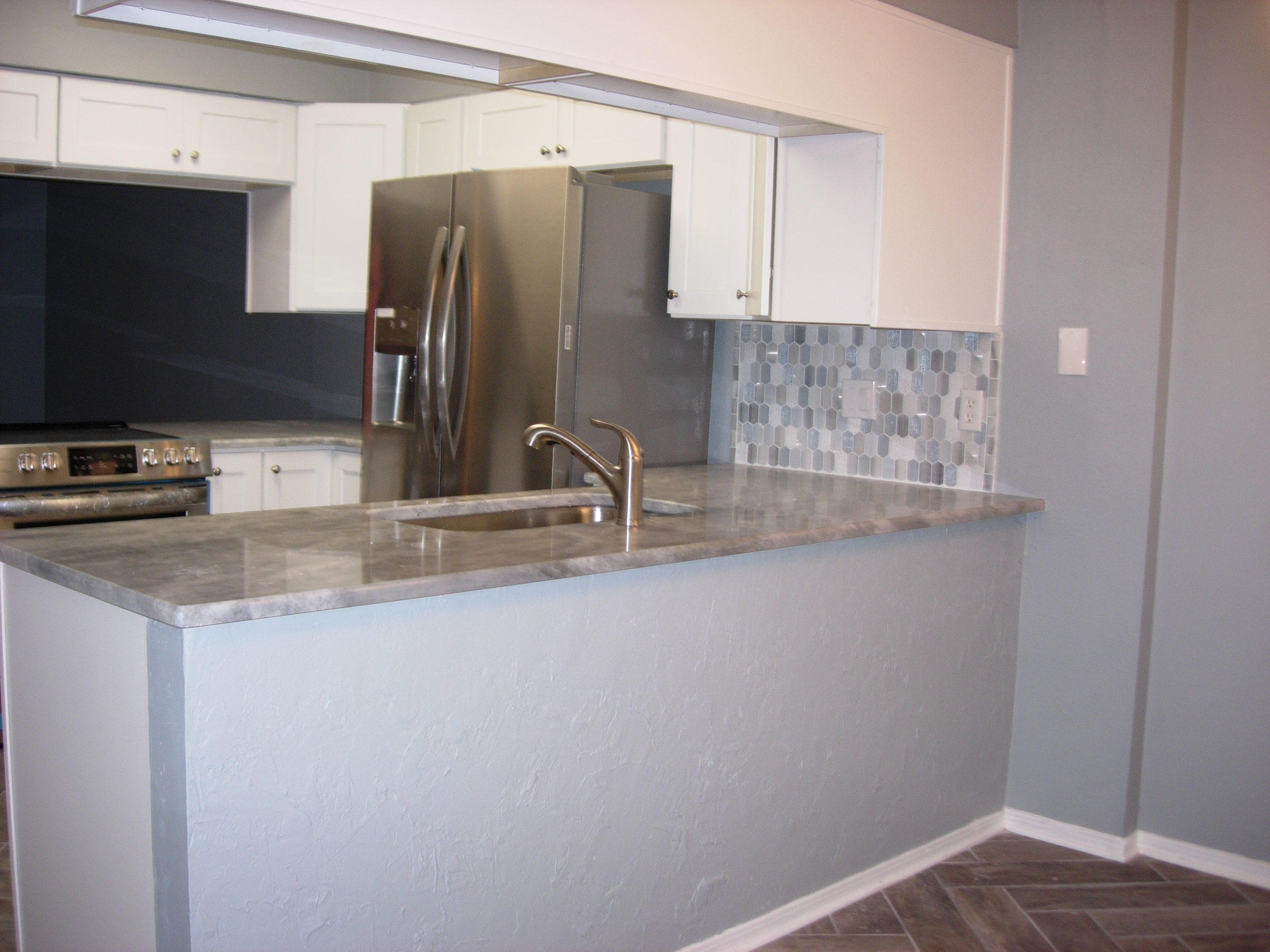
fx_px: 1394
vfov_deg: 37.7
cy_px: 476
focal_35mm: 38
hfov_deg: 49.0
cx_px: 635
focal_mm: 7.8
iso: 79
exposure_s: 1/32
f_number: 2.8
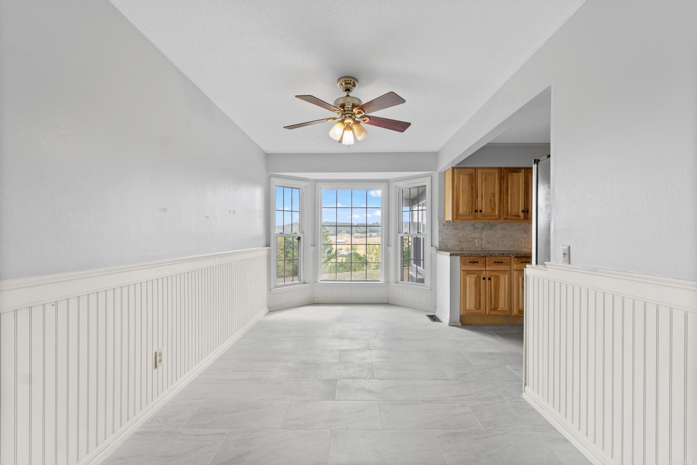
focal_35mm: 15
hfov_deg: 100.4
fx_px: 290
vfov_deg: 77.3
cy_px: 232
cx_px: 348
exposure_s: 1/10
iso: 200
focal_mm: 10
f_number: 9
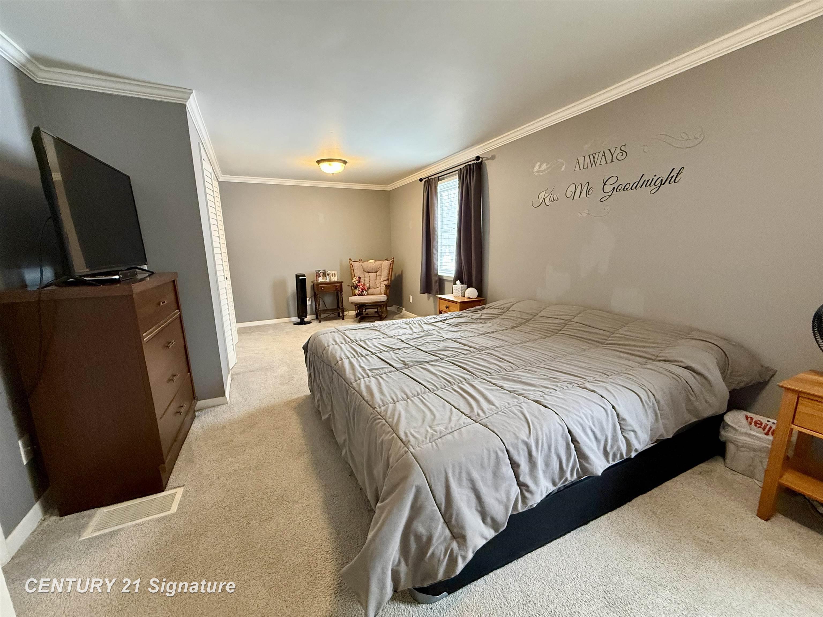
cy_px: 308
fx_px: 333
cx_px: 412
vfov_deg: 85.7
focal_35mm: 14
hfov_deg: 102.1
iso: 400
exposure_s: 1/60
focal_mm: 2.22
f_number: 2.2
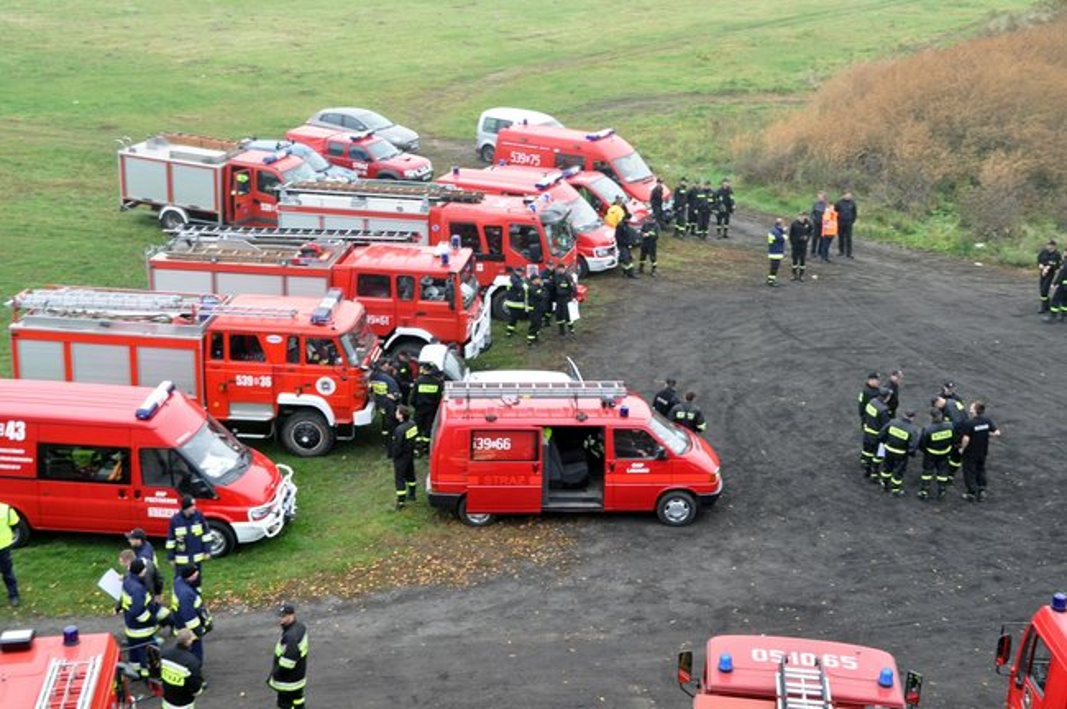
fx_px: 1599
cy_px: 354
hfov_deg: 36.9
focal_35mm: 54
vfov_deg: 25.0
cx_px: 534
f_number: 14
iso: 800
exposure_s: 1/30
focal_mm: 36
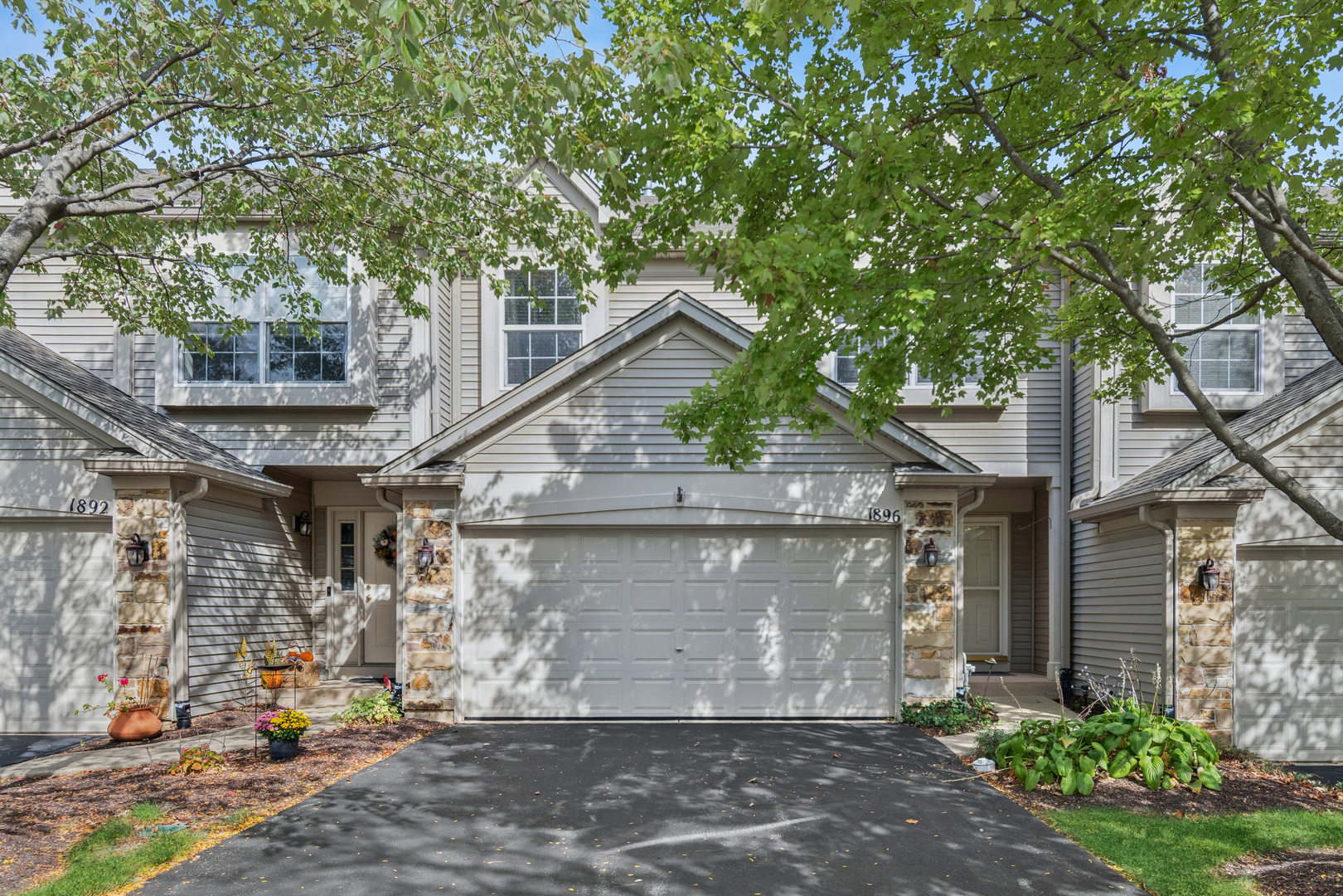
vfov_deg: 59.5
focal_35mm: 21
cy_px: 448
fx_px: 783
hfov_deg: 81.2
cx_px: 672
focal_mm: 14
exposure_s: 1/320
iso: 250
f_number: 8
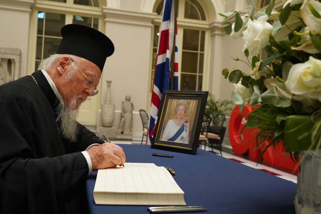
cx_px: 160
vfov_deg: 35.1
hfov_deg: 50.7
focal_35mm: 38
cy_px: 107
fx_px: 339
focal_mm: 38
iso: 2500
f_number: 7.1
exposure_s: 1/125
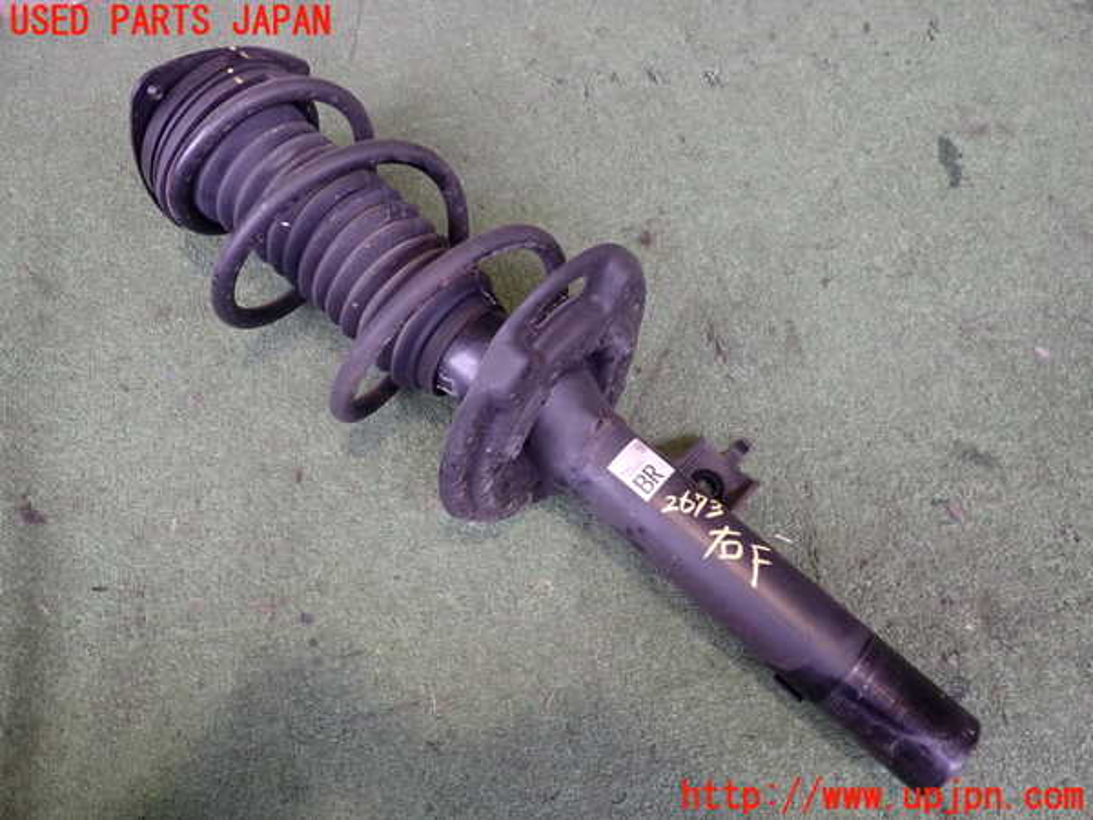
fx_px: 947
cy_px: 410
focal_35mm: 30
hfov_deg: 60.0
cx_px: 546
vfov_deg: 46.8
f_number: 2.3
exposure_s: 1/30
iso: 250
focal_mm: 5.4
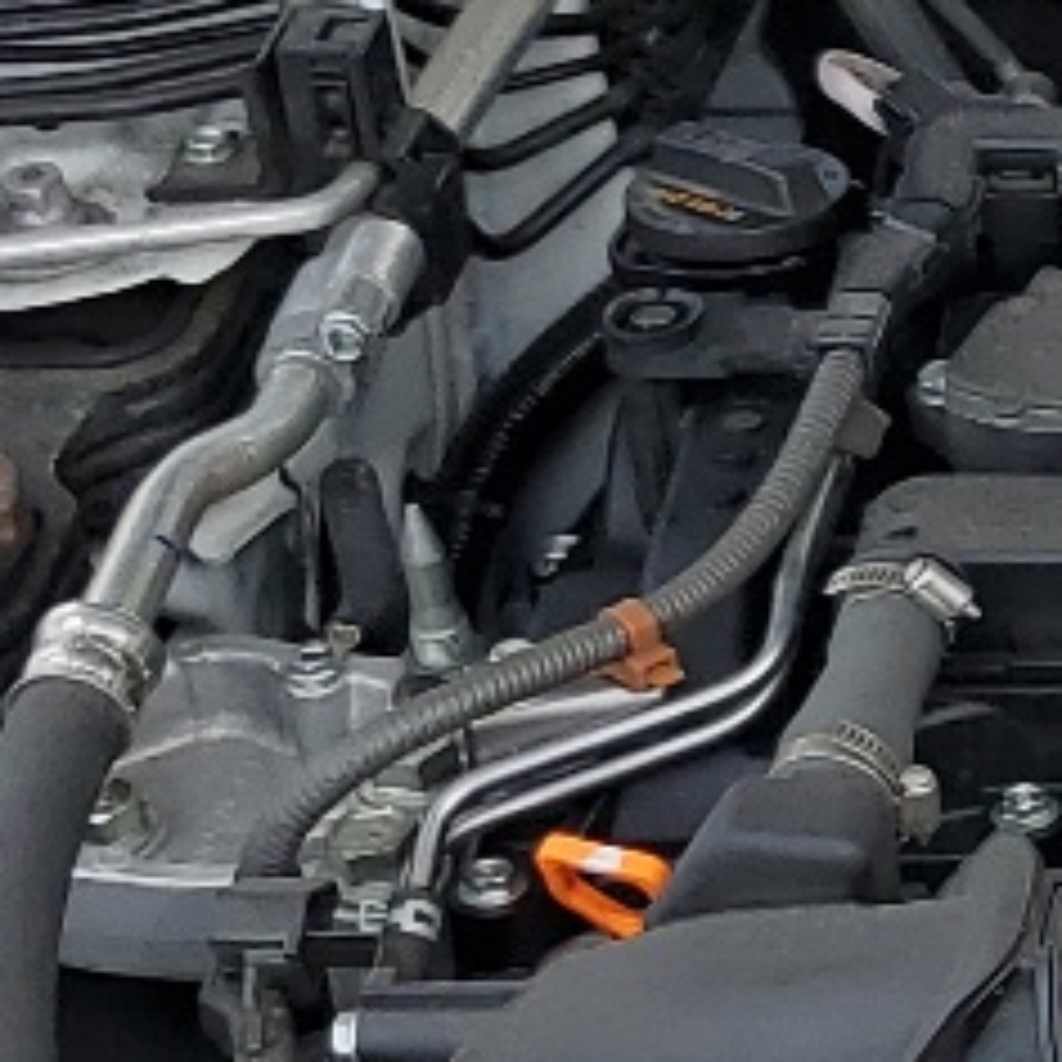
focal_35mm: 156
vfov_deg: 11.2
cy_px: 657
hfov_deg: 10.0
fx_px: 5415
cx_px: 2408
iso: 50
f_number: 1.5
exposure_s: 1/1667
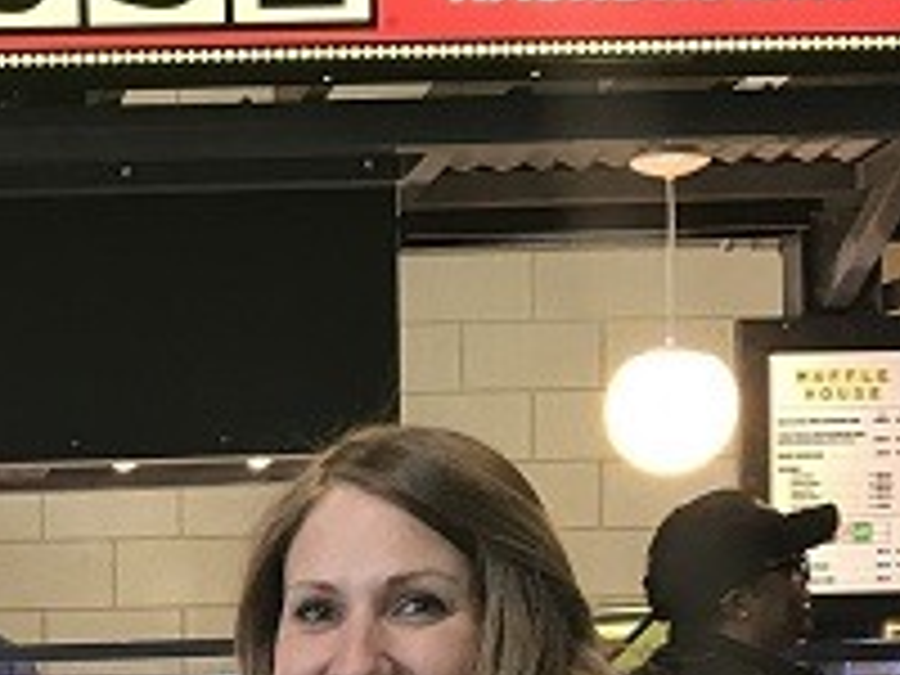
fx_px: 2730
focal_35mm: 105
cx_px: -54
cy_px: 842
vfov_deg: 13.6
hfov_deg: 18.1
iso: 40
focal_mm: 3.99
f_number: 1.8
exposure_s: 1/20
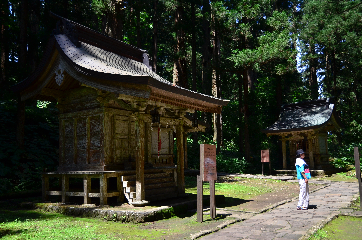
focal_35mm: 33
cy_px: 120
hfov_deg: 57.3
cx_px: 181
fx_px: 331
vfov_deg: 39.8
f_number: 4.5
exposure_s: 1/1600
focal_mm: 22
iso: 400
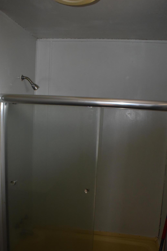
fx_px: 244
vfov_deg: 53.9
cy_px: 156
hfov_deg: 37.7
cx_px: 97
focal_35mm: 35
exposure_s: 1/60
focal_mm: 18
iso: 1100
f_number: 3.5
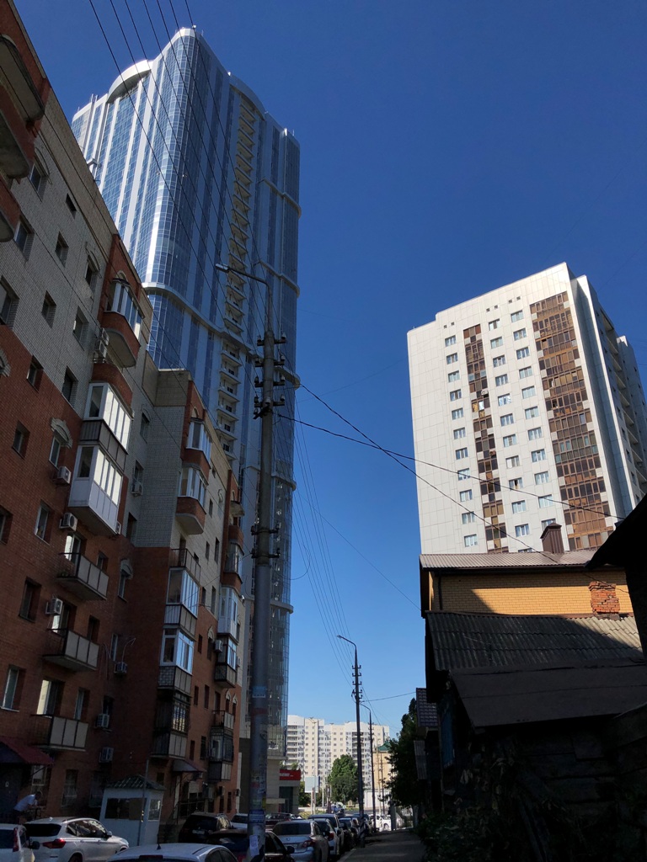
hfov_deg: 49.7
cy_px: 431
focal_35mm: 28
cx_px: 324
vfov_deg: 63.4
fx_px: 698
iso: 20
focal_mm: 3.99
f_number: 1.8
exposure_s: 1/5405
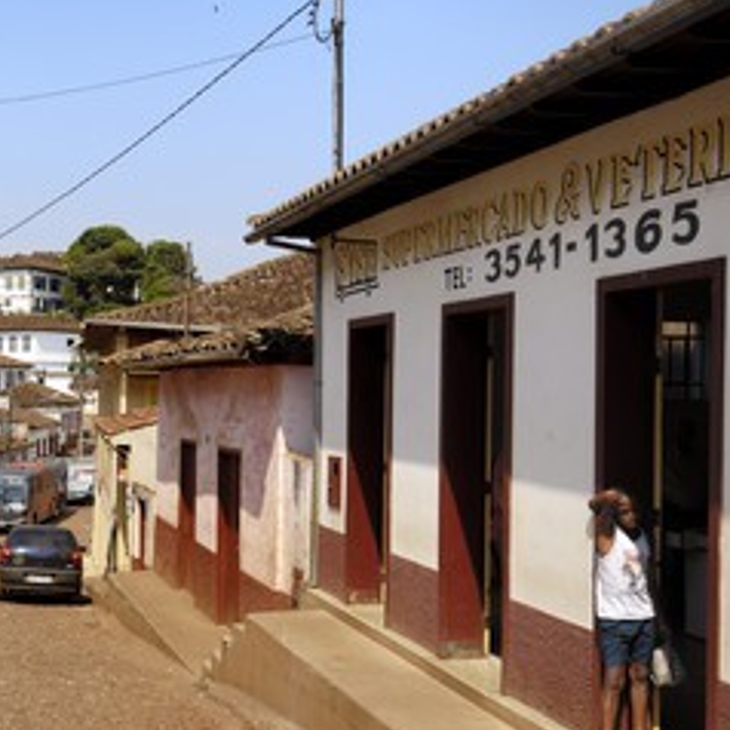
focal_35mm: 45
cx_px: 149
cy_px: 414
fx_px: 1074
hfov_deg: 36.3
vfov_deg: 37.5
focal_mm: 20
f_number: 8.5
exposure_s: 1/160
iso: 100
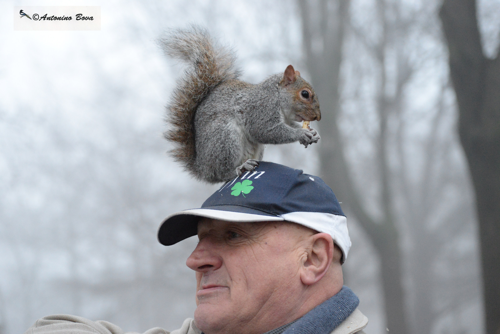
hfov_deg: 28.8
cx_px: 250
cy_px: 167
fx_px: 973
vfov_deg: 19.5
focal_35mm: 70
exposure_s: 1/200
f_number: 4.5
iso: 6400
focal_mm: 70
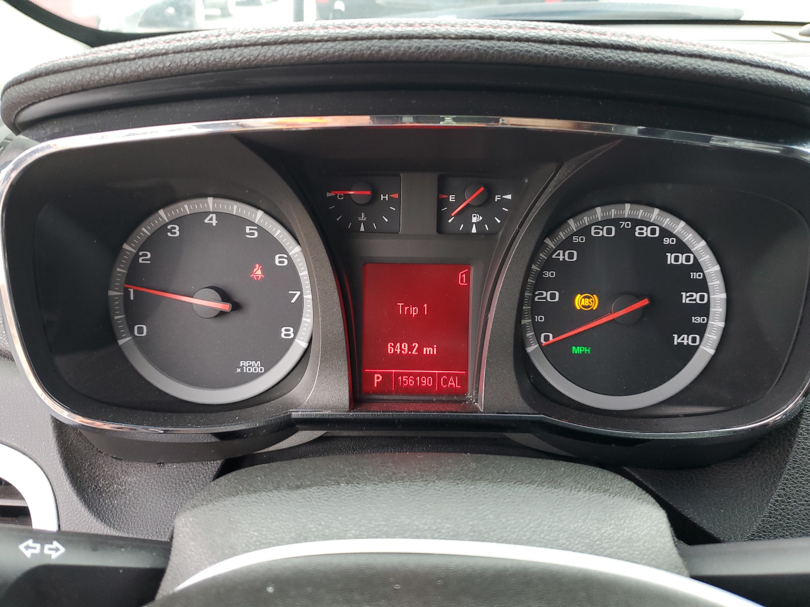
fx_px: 608
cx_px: 405
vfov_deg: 53.1
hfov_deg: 67.3
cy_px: 304
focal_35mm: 26
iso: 83
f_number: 1.5
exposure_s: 1/120
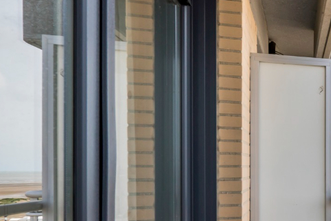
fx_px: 496
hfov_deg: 24.1
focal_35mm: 54
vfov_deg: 24.7
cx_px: 552
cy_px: 169
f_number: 11
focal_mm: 16
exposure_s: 1/160
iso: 100
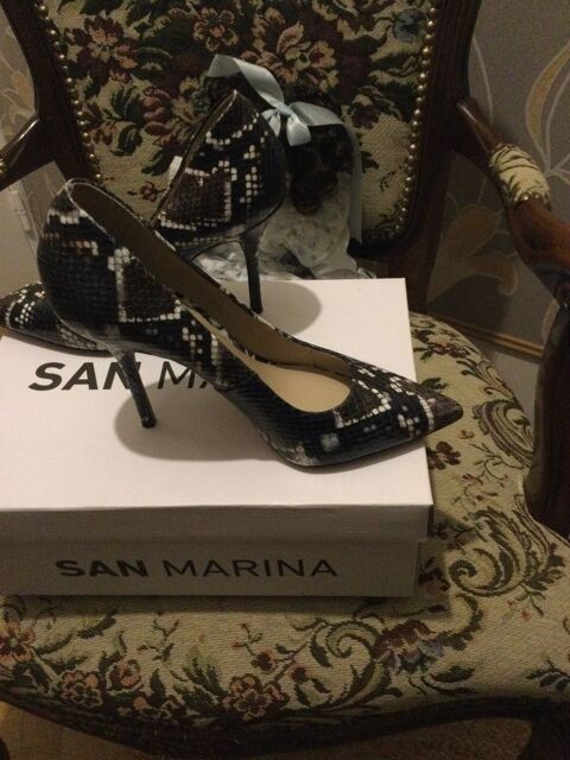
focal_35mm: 31
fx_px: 681
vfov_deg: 58.4
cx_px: 285
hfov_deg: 45.4
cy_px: 380
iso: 320
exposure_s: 1/17
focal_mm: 3.3
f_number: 2.4
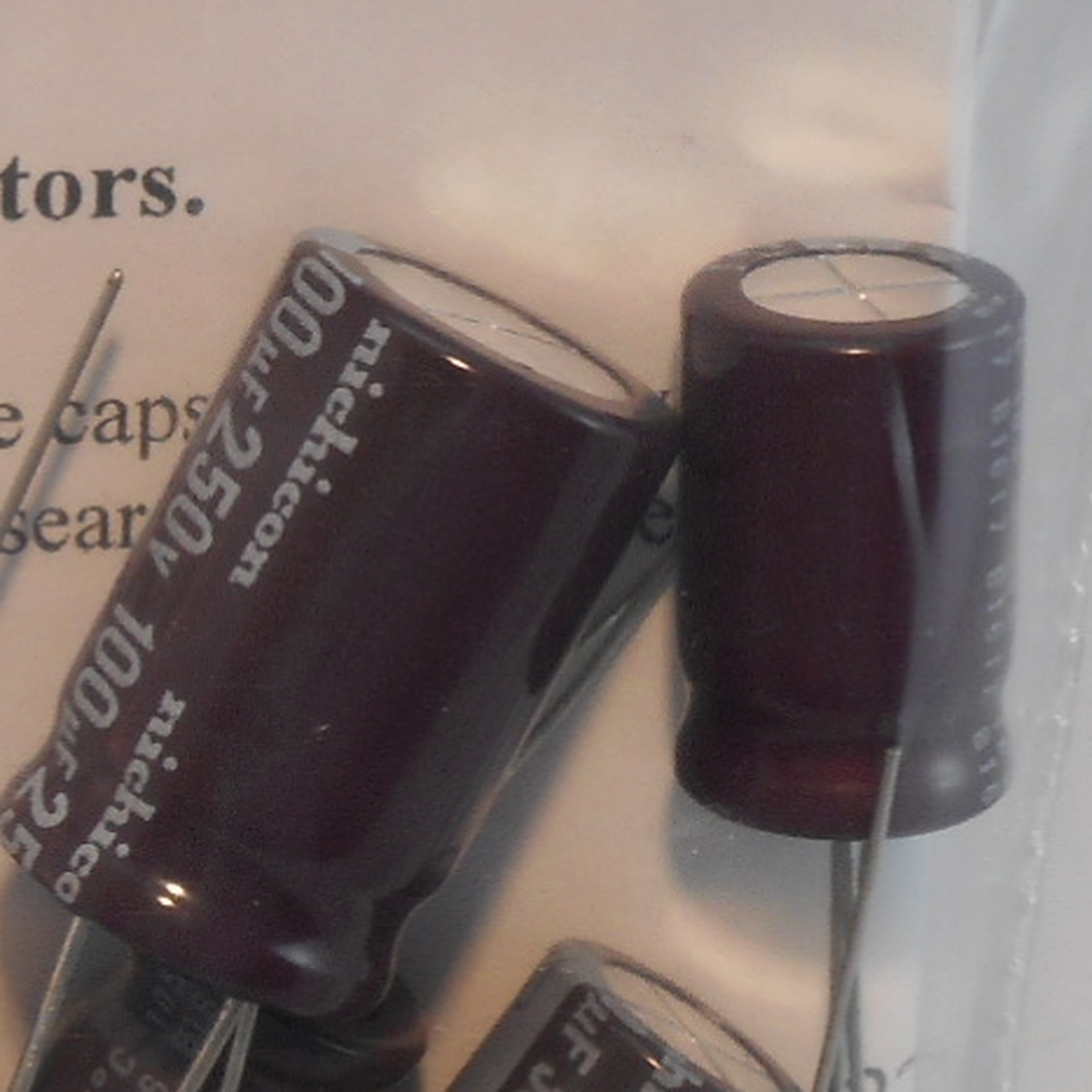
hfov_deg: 6.1
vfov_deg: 6.1
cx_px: -112
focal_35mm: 288
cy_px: 851
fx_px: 10279
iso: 110
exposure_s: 1/30
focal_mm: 12
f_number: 5.3
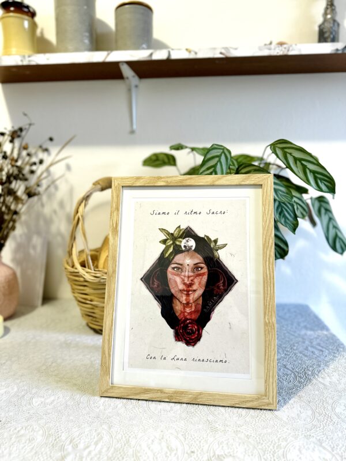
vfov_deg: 71.6
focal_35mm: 24
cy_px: 230
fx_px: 320
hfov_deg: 56.8
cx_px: 173
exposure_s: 1/50
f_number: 1.78
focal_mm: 6.86
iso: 160
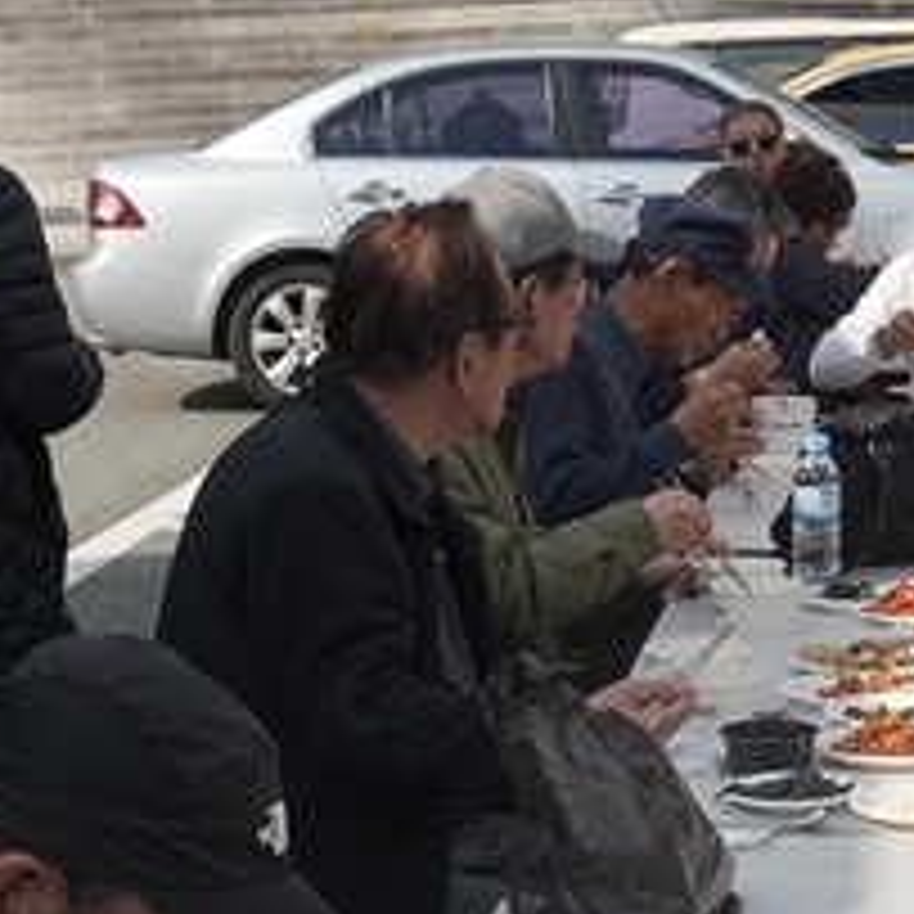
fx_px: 3005
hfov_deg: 17.2
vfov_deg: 16.8
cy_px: 993
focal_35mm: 101
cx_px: 635
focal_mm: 21
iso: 200
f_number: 10
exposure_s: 1/400
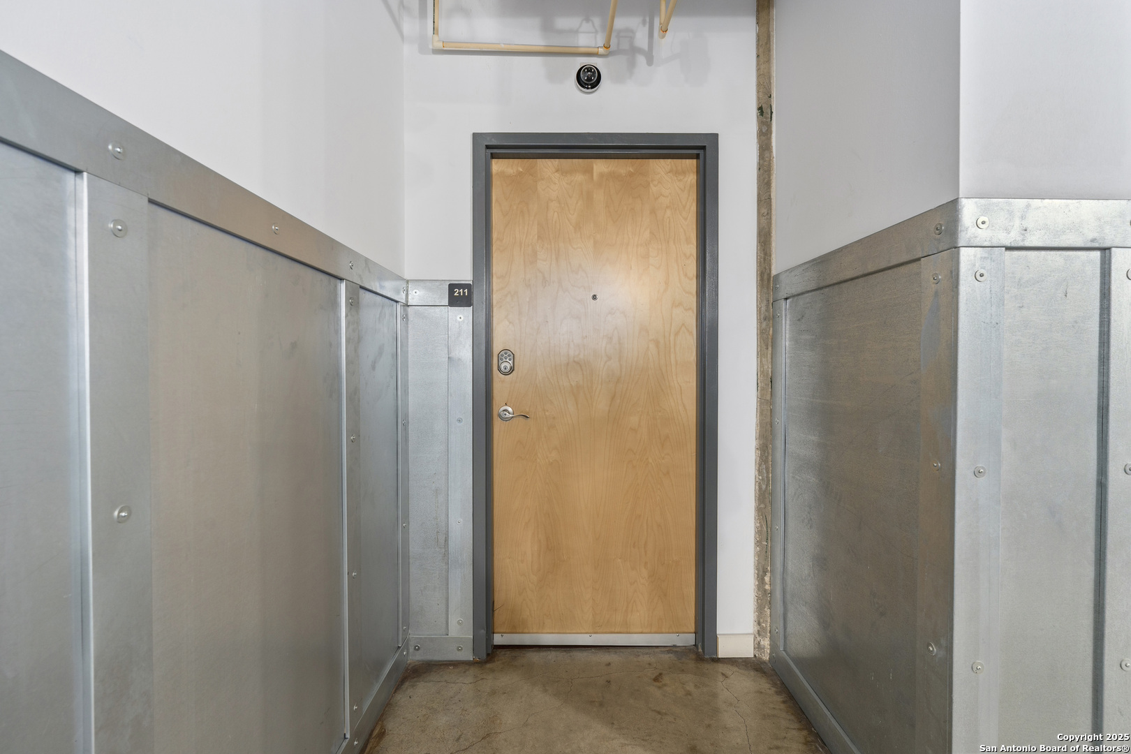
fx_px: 503
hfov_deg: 96.7
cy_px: 377
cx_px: 566
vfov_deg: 73.7
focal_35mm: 16
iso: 320
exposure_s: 2.5
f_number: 7.1
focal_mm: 16
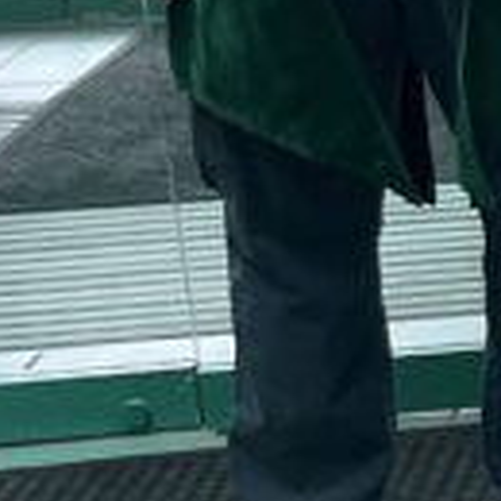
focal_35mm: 181
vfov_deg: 9.6
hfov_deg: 7.5
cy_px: -23
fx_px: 2964
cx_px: 1861
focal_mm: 5.1
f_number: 1.6
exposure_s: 1/117
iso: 125
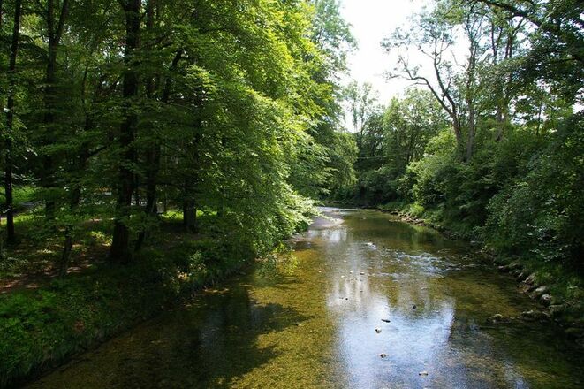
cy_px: 194
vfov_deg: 47.9
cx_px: 292
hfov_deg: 67.4
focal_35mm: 27
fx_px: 438
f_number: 11
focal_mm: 18
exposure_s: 1/180
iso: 800
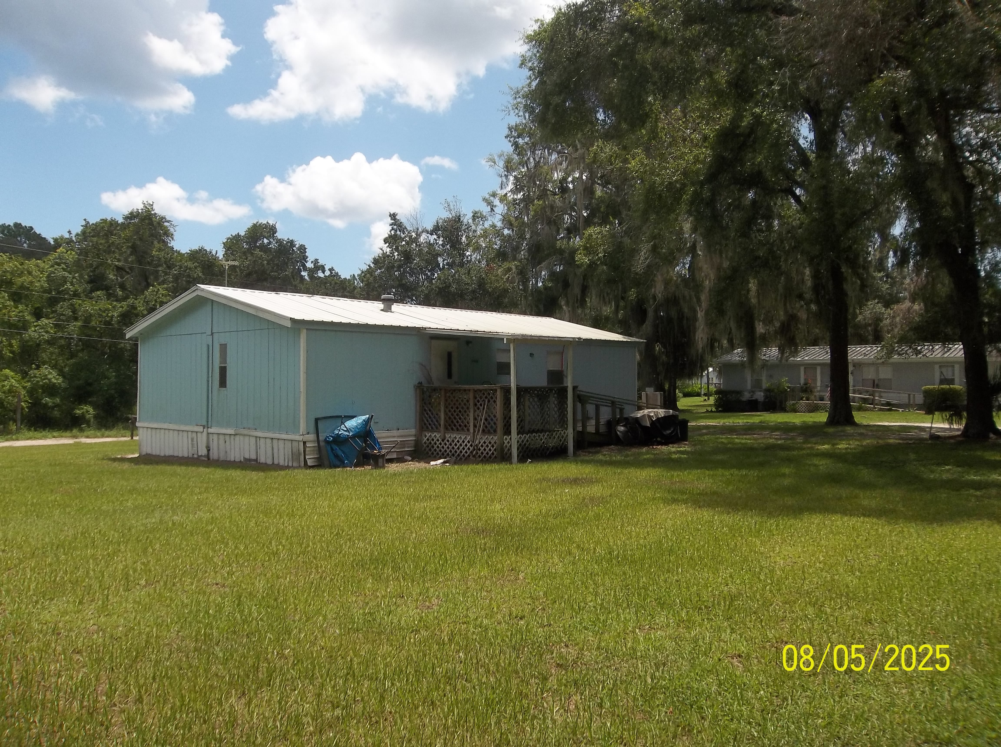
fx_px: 779
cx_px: 500
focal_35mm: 27
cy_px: 374
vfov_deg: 51.2
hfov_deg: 65.4
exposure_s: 1/200
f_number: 8.9
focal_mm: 4.9
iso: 80
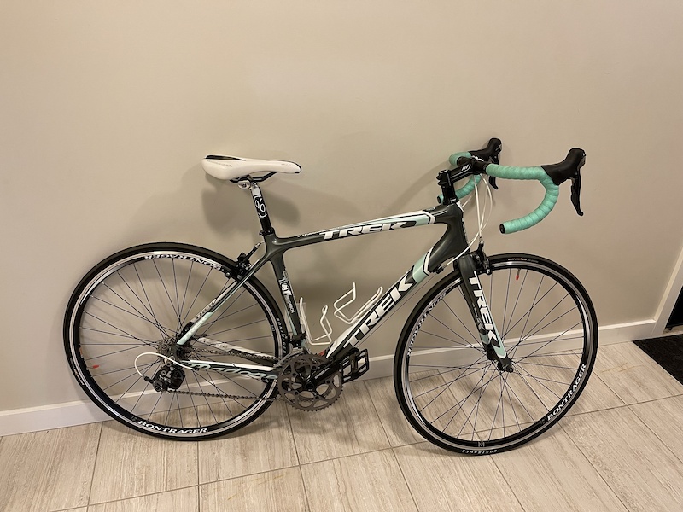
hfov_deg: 67.3
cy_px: 256
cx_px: 342
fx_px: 513
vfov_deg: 53.1
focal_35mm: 26
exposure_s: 1/60
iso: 250
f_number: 1.6
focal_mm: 5.1
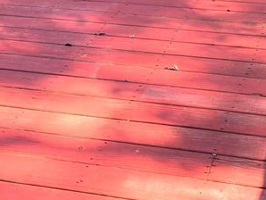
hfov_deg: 24.4
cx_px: 204
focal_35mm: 79
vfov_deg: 18.0
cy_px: -17
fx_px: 608
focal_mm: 6.3
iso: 40
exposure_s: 1/180
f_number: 1.7
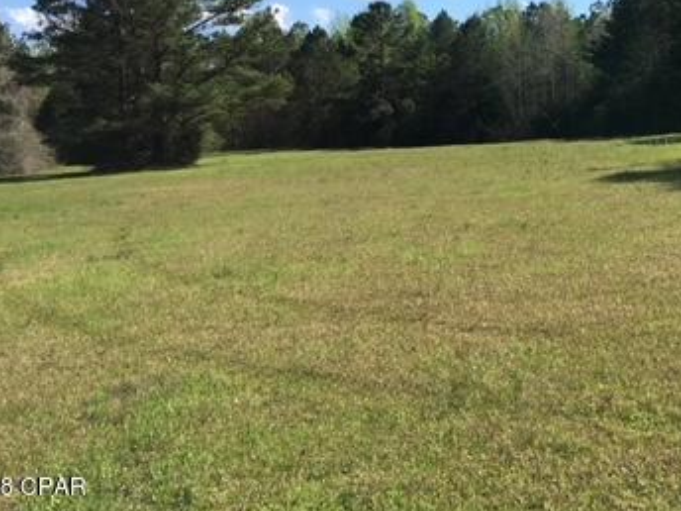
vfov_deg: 26.2
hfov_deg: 34.3
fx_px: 1062
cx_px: 562
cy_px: 51
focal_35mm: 54
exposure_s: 1/1399
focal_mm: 4.15
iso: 25
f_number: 2.2
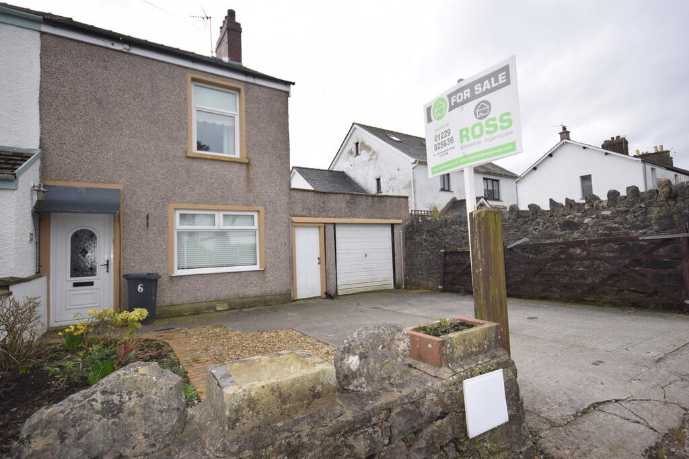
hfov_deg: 90.0
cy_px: 230
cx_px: 344
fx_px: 345
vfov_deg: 67.4
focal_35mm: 18
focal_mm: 12
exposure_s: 1/200
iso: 100
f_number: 7.1
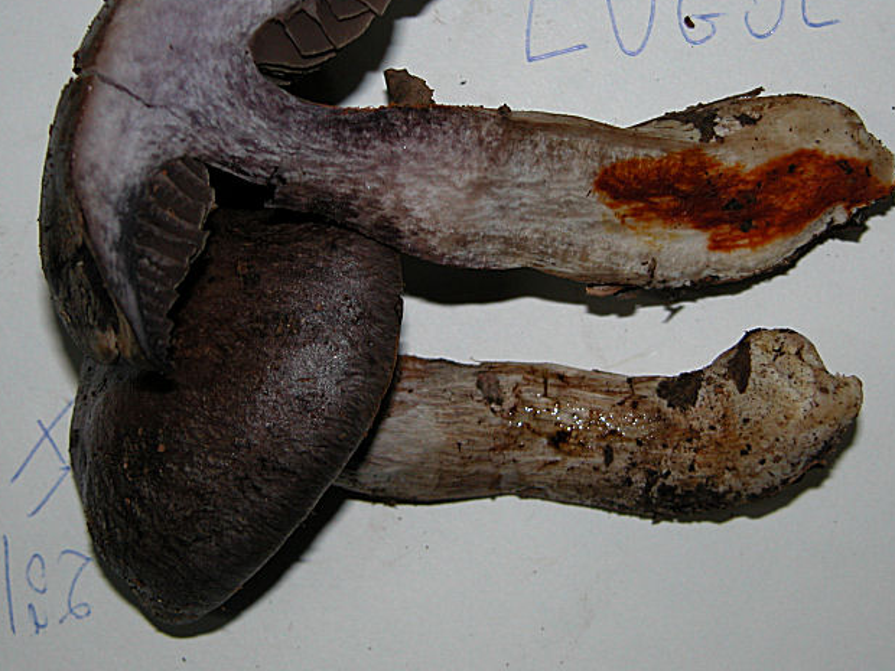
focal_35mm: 80
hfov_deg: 24.4
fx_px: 2068
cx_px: 475
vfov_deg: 18.4
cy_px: 261
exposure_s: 1/60.3
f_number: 3.2
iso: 100
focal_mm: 15.7
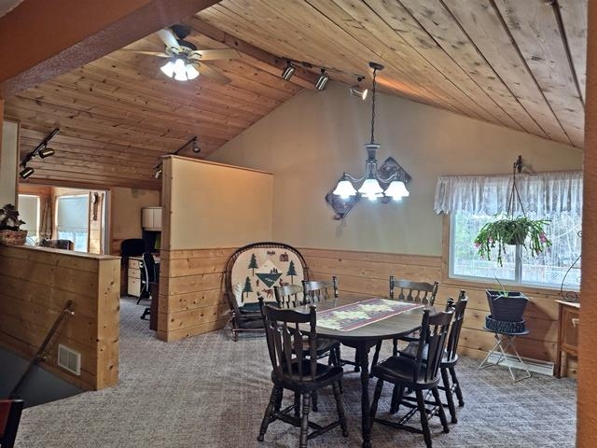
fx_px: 397
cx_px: 298
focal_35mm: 23
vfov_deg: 58.9
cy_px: 224
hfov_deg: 73.9
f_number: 1.8
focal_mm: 5.4
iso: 250
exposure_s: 1/120
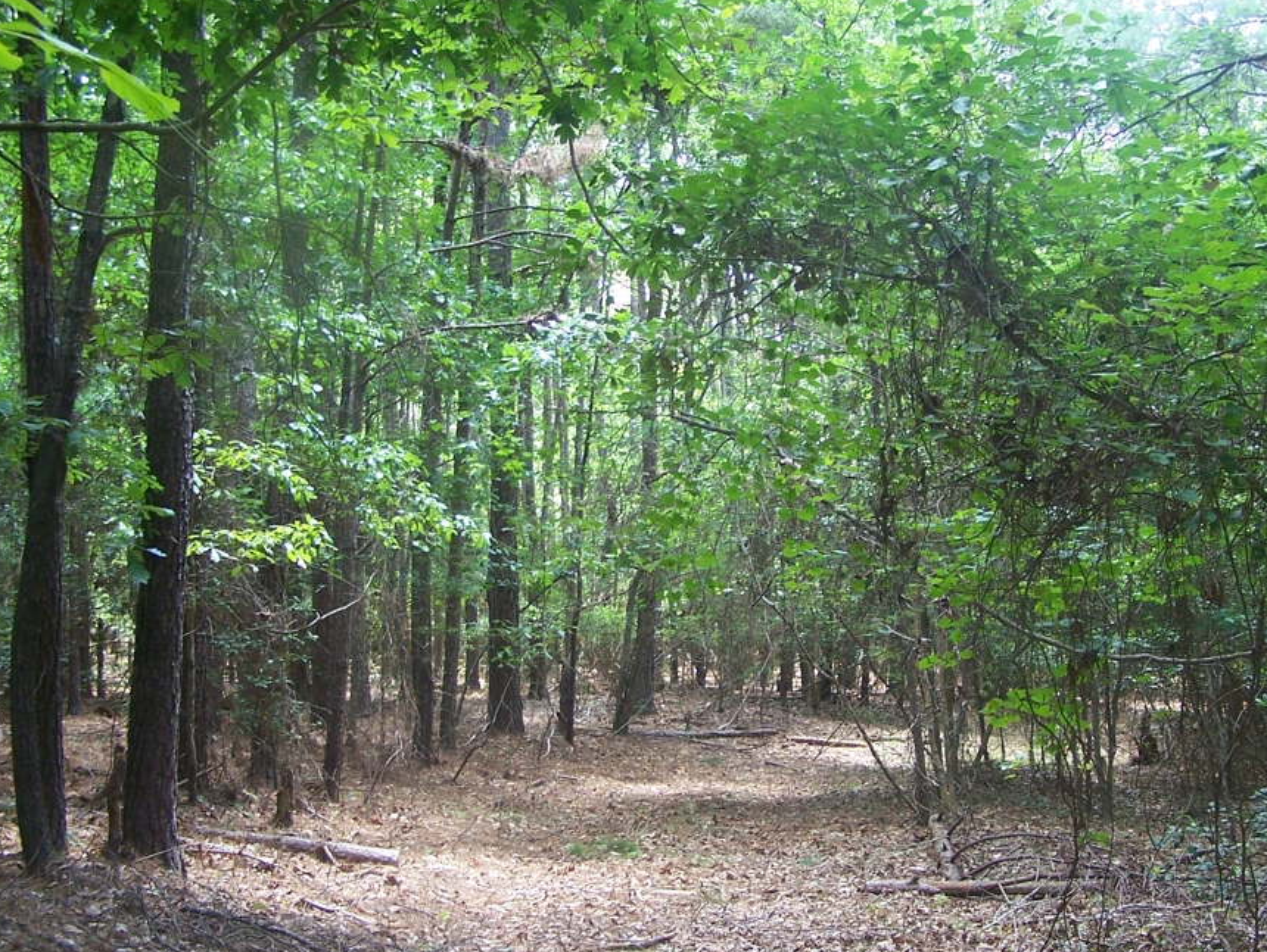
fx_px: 1942
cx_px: 713
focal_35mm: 53
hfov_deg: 36.1
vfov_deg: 27.5
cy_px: 540
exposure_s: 1/30
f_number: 2.8
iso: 100
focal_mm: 6.3
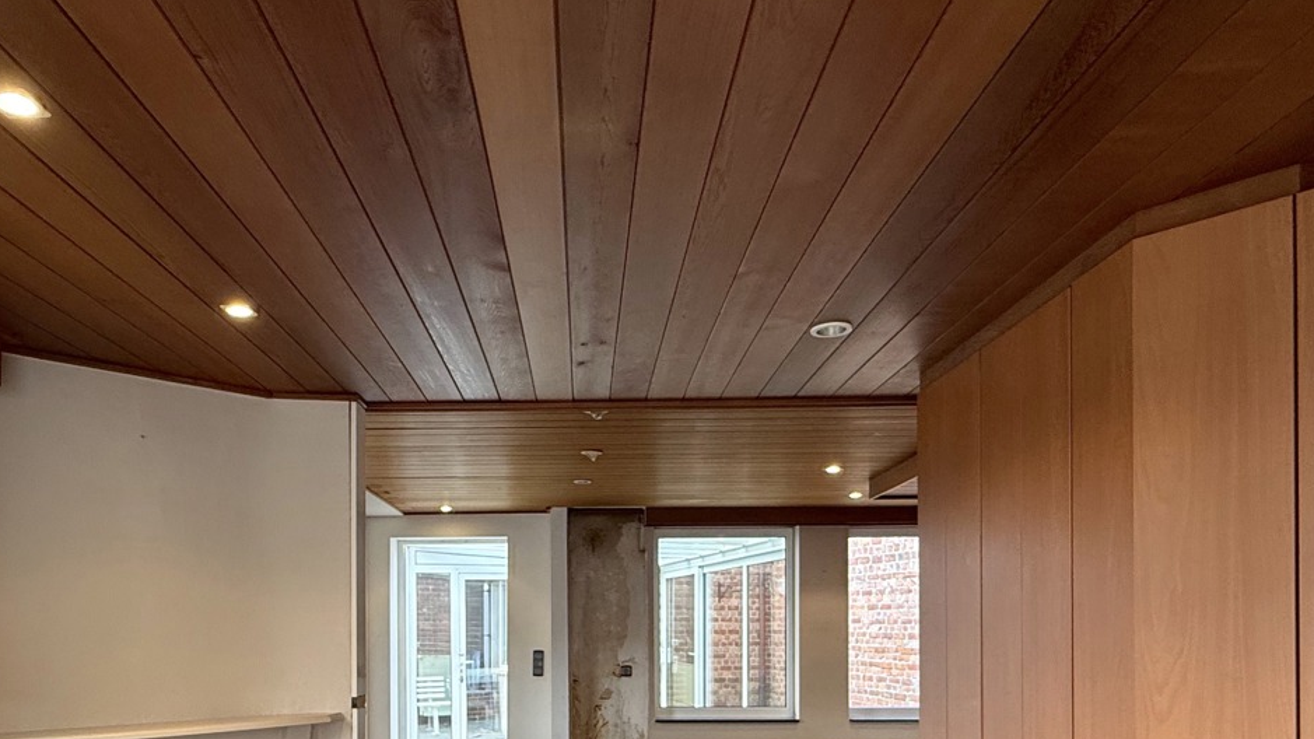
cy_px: 634
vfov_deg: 41.6
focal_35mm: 26
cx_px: 567
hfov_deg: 71.6
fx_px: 906
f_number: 2.2
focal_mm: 2.22
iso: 250
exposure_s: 1/50
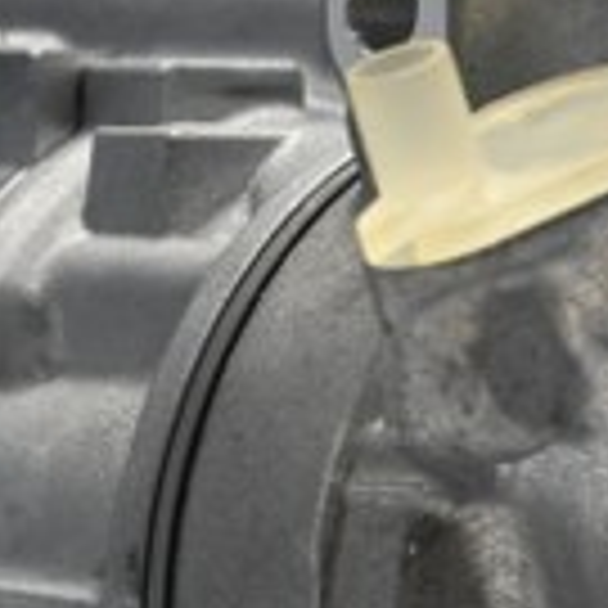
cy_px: 446
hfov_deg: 7.0
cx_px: 261
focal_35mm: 249
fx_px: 4948
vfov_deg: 7.0
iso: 1250
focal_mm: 44
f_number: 6
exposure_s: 1/80
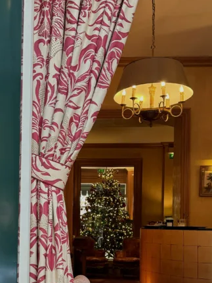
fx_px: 466
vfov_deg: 33.0
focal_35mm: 57
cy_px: 217
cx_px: 55
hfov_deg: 25.4
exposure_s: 1/50
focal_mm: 6.86
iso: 250
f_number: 1.78
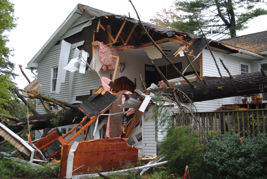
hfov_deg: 43.6
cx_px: 134
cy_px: 90
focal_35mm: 45
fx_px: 334
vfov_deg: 29.9
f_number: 4.5
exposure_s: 1/100
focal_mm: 30
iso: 200
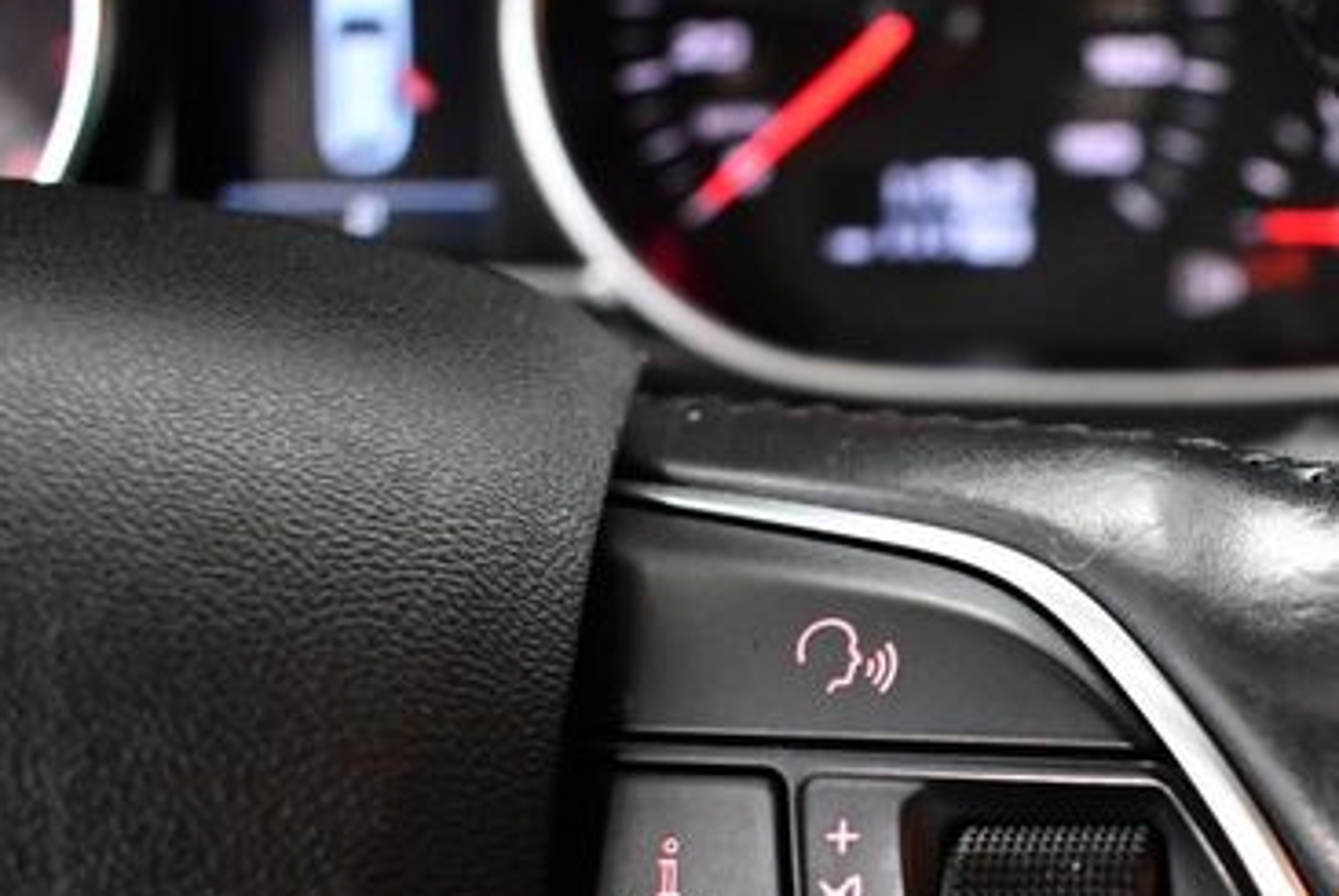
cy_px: 678
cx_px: 1105
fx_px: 2346
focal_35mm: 63
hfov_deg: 30.9
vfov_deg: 21.4
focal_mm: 18
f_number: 3.5
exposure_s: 1/125
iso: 3200
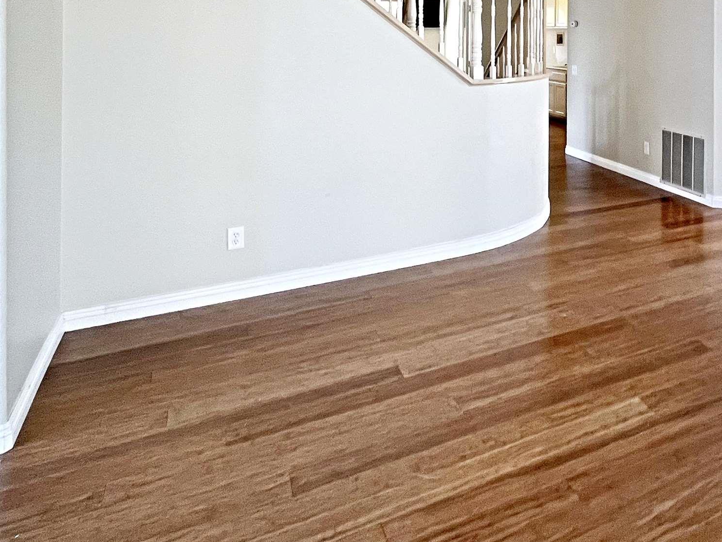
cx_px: 583
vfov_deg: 42.9
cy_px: 25
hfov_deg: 56.9
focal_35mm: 29
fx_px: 605
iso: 250
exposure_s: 1/120
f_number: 2.4
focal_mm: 1.54
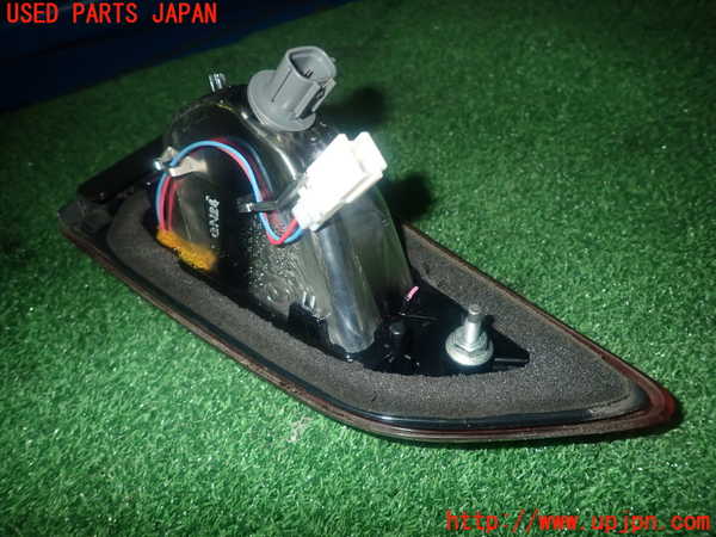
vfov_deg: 54.9
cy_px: 268
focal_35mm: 25
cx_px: 358
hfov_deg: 69.4
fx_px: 517
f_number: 5.6
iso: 200
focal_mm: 4.5
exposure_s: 1/30
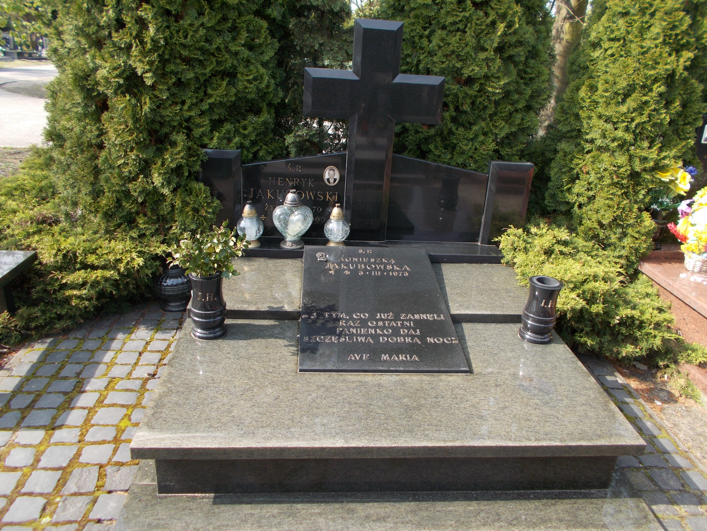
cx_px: 365
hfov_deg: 65.3
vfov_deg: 51.4
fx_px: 551
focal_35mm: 27
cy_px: 263
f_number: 3.2
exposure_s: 1/200
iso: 80
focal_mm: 4.6
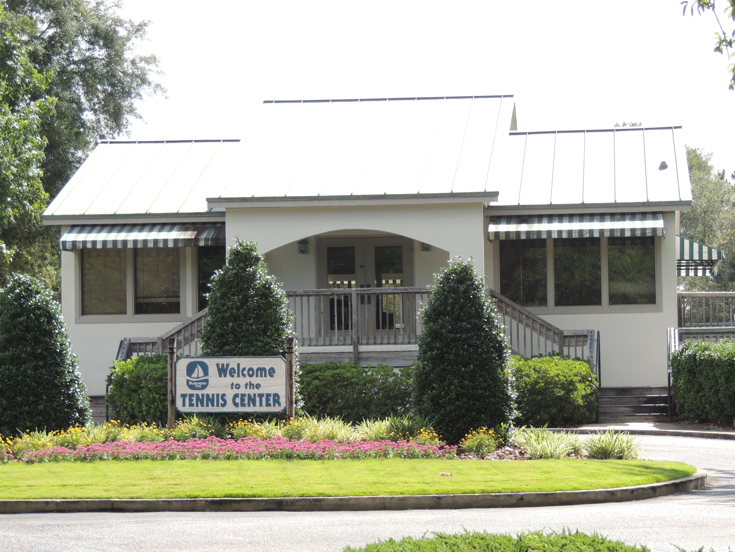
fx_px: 2866
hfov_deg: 14.6
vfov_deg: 11.0
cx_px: 368
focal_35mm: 135
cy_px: 276
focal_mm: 24
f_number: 4.3
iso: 100
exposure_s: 1/250
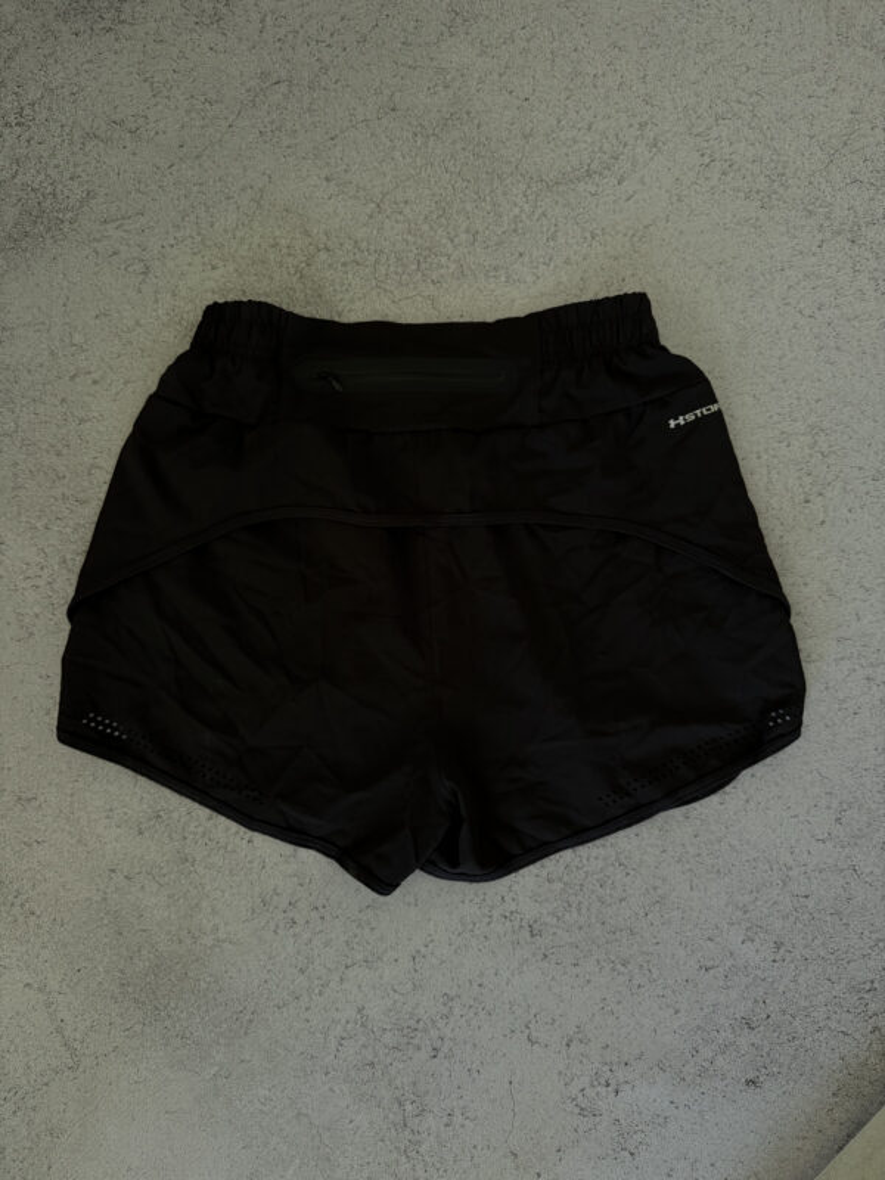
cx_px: 442
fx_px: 818
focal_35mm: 24
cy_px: 590
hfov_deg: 56.8
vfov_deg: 71.6
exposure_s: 1/60
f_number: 1.78
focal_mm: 6.76
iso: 320
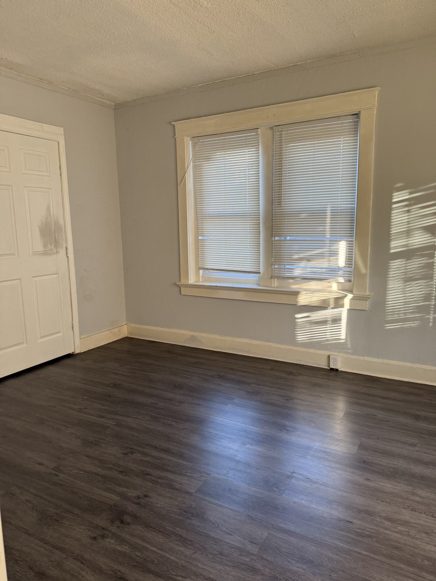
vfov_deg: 71.6
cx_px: 218
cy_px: 290
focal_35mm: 24
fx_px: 403
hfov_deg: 56.8
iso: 200
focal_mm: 6.76
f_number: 1.78
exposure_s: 1/121
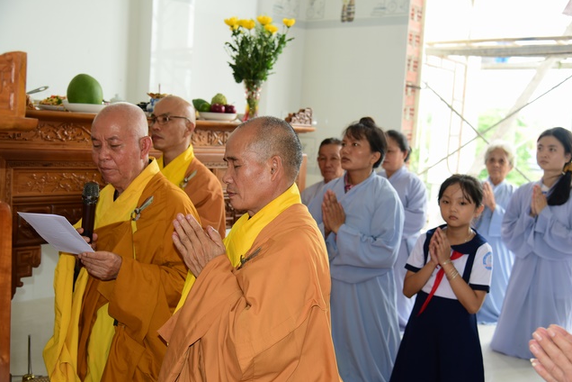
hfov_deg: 43.6
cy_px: 192
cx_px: 290
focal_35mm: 45
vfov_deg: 29.9
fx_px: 715
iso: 320
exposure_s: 1/125
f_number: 4
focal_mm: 44
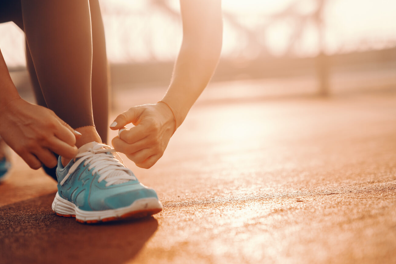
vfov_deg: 17.2
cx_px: 202
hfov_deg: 25.7
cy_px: 171
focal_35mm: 79
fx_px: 869
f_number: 1.8
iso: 200
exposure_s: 1/5000
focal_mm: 50
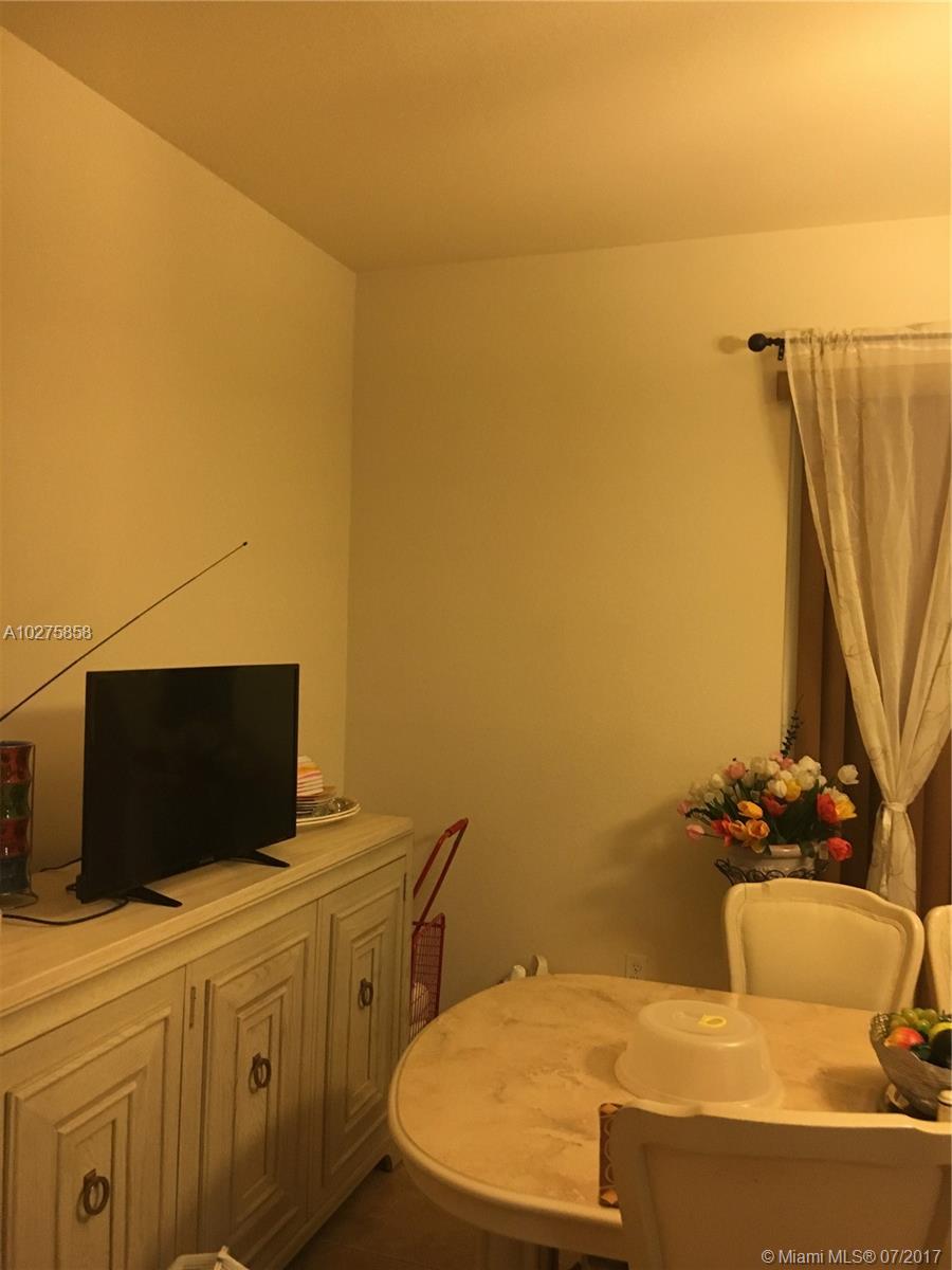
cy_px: 635
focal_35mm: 29
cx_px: 476
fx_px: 1063
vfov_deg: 61.7
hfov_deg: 48.2
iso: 160
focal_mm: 4.15
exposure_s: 1/30
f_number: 2.2
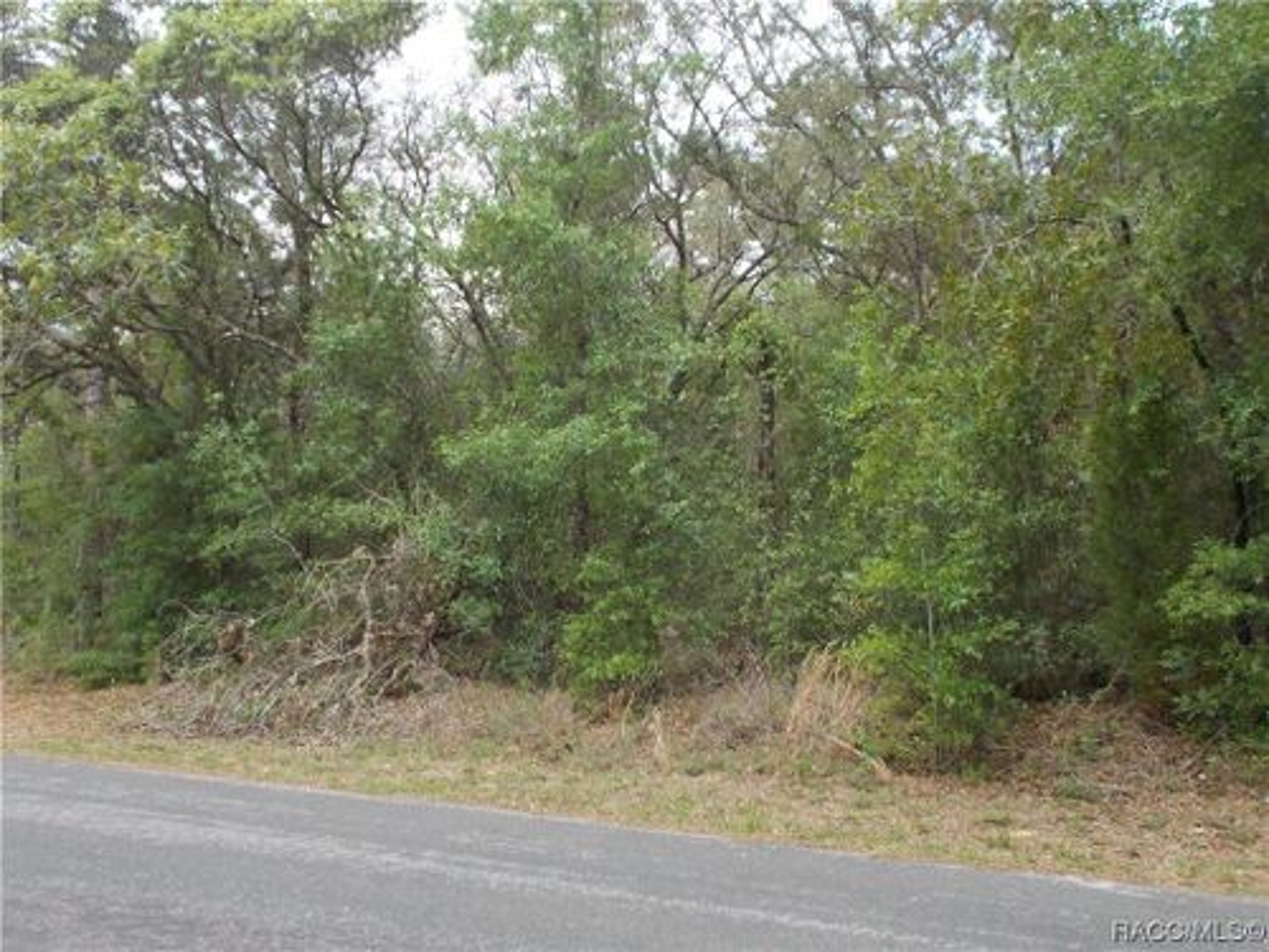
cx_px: 634
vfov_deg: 36.8
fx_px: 1430
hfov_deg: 47.9
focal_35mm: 39
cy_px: 476
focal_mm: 6.9
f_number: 3.9
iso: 80
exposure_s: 1/100
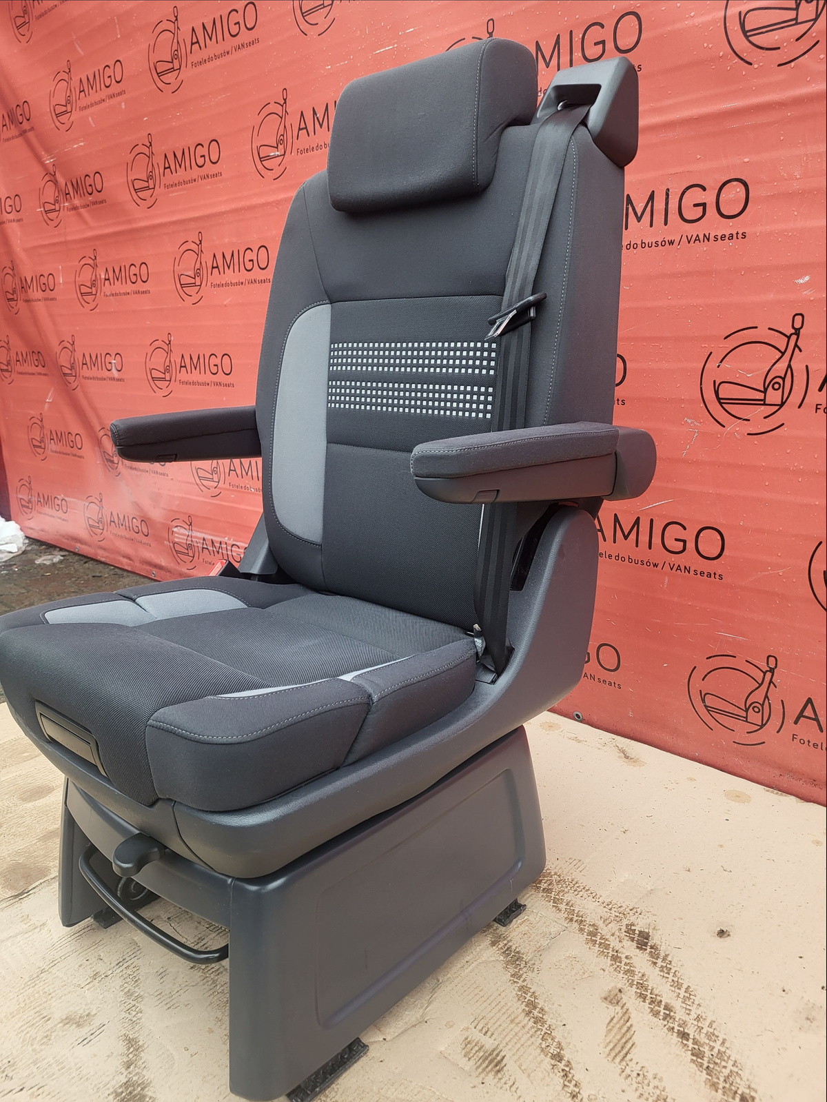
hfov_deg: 53.1
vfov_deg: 67.3
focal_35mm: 26
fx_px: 828
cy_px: 551
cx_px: 414
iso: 100
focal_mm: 5.4
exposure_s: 1/100
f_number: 1.8
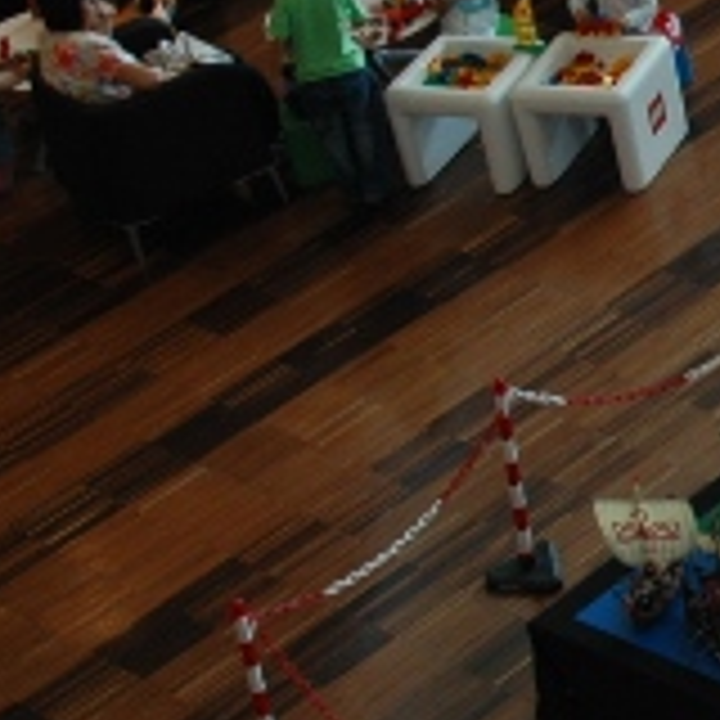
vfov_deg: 11.3
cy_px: 7
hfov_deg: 10.2
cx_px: 1611
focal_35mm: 153
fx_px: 3600
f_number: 3.8
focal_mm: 24
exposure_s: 1/40
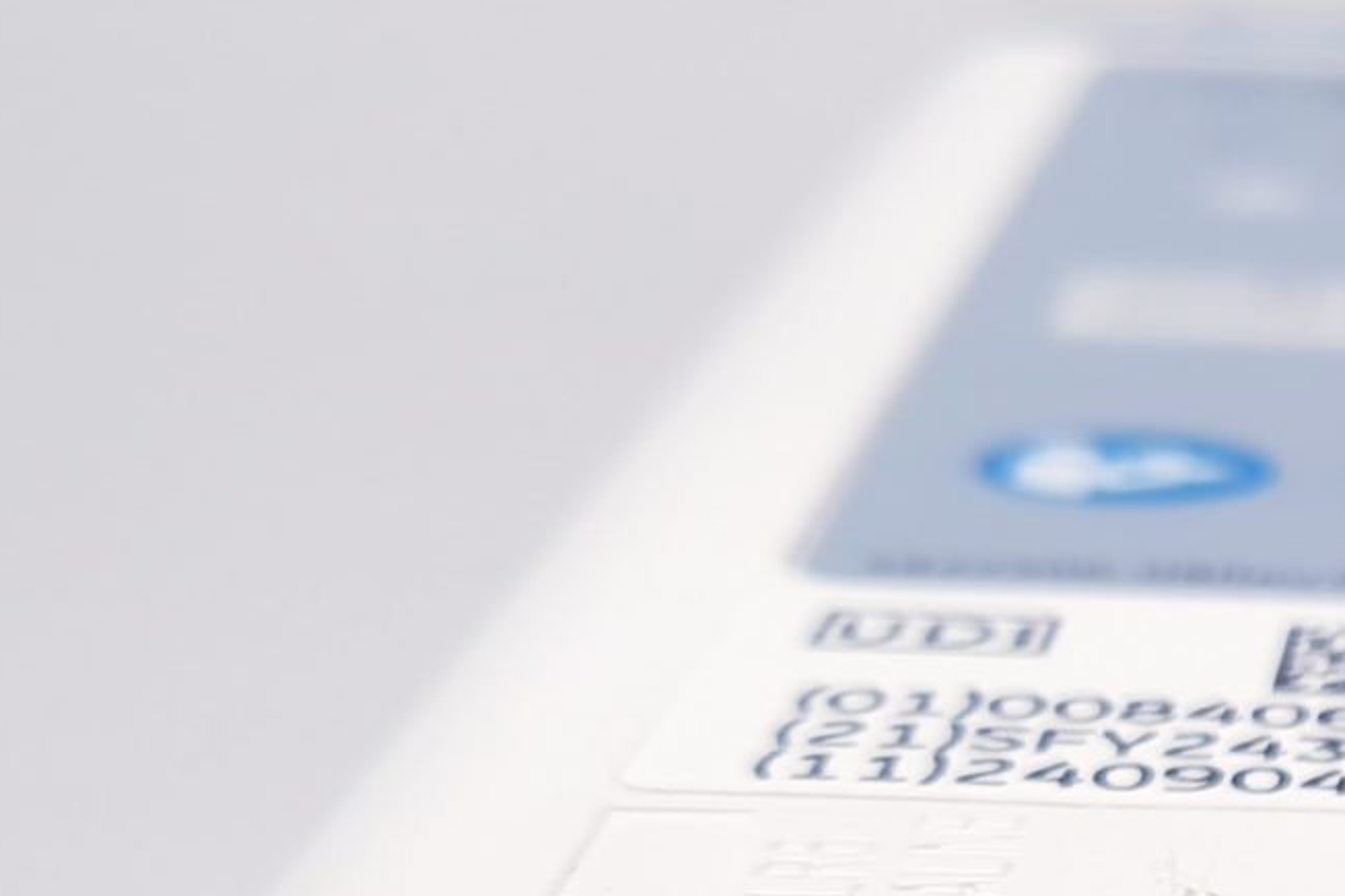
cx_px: 2078
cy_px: 1147
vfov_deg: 12.5
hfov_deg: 17.2
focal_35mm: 106
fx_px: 3959
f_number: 2.4
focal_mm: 4.3
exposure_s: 1/50
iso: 64
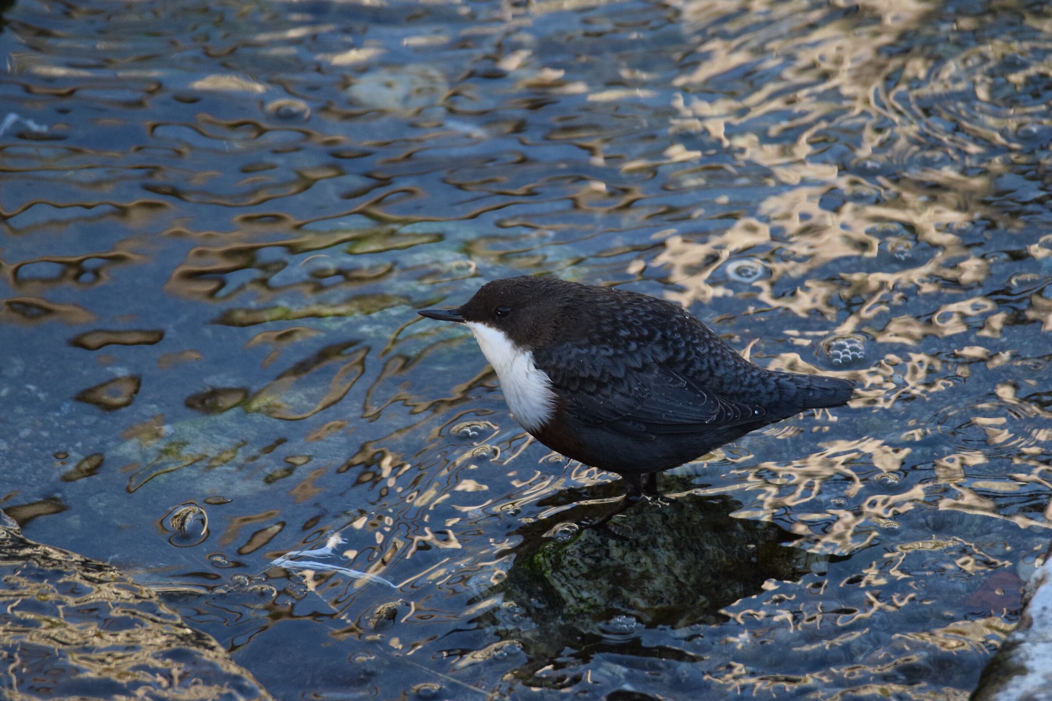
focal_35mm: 900
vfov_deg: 1.5
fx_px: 26293
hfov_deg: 2.3
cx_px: 526
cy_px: 350
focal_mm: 600
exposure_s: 1/500
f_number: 6.3
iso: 1400
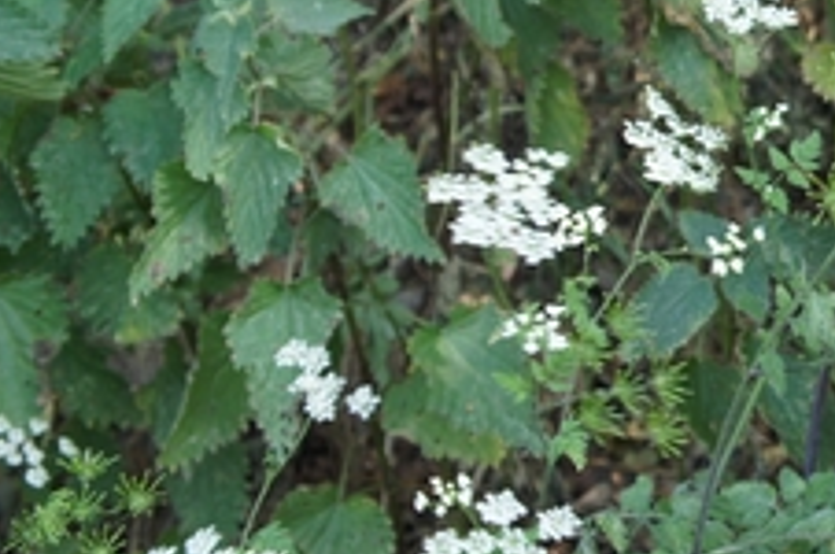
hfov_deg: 18.0
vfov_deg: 12.5
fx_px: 2486
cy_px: -63
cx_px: 1042
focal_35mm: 107
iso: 200
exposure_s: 1/80
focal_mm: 27
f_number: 5.6
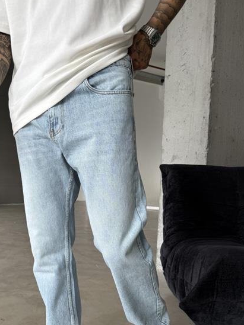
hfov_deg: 40.1
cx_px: 77
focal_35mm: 35
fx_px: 329
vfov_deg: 51.5
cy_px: 221
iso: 80
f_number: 1.78
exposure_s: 1/333
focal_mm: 6.76
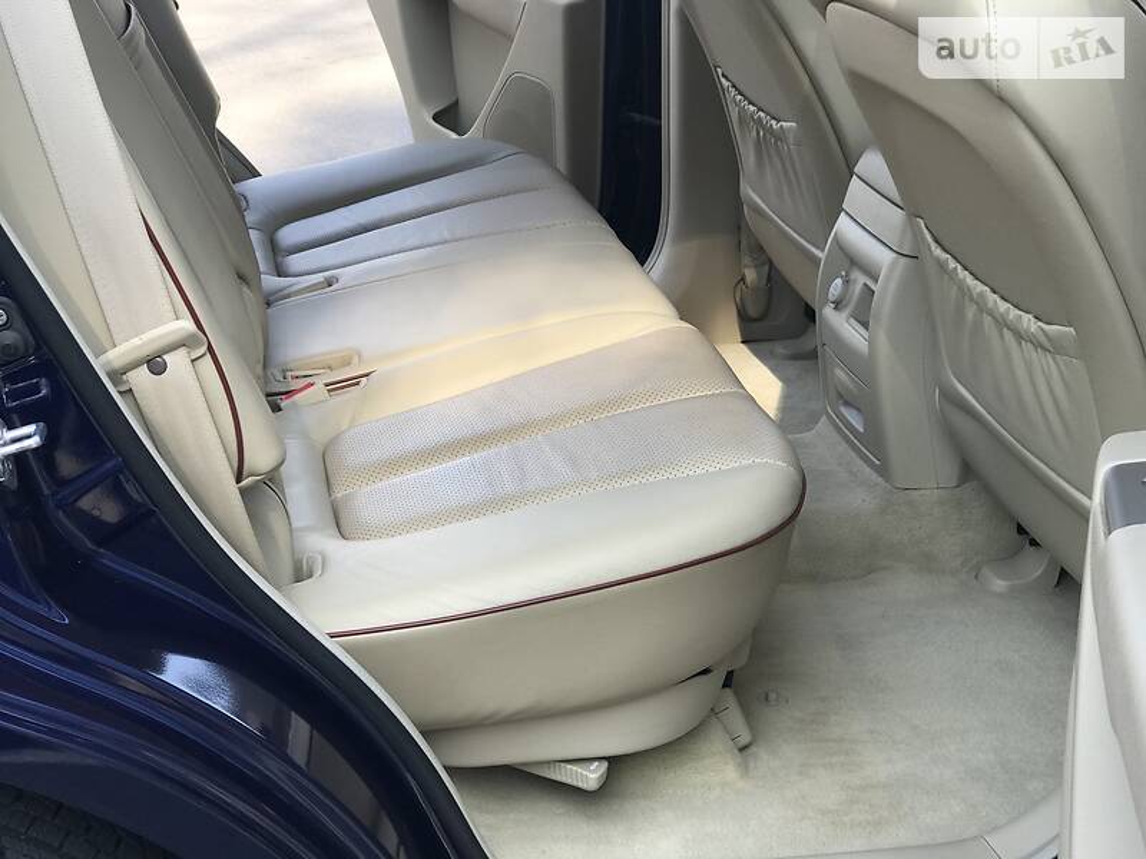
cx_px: 573
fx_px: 1887
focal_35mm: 57
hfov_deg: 33.8
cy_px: 430
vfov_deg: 25.7
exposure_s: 1/127
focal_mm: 6.6
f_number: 2.8
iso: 20
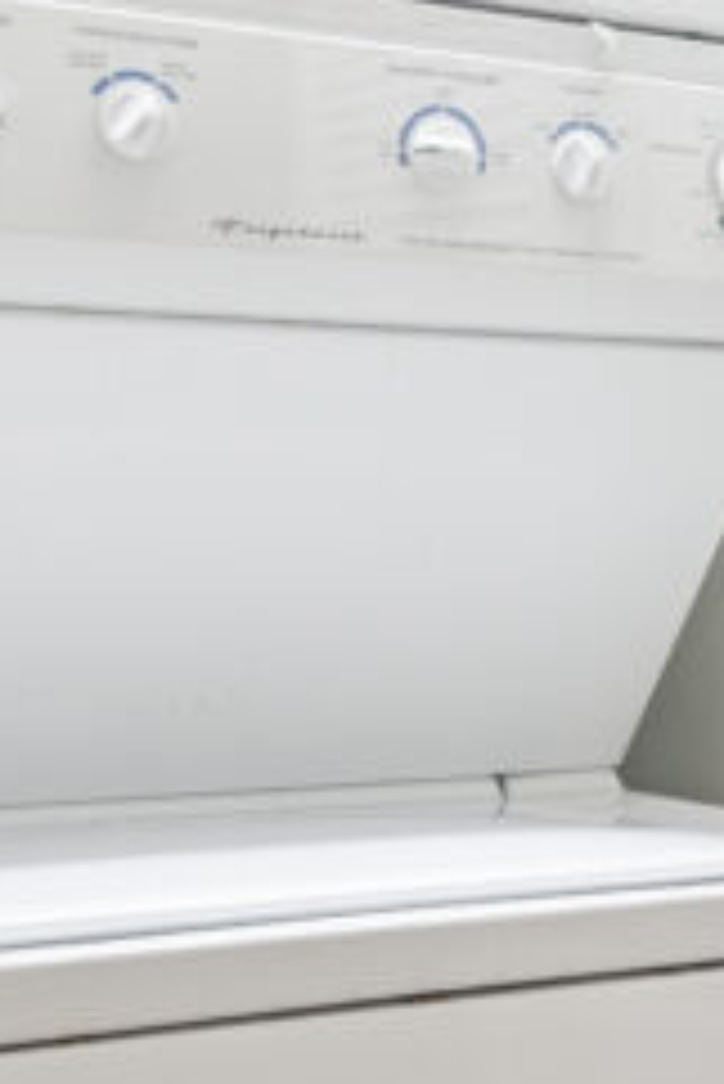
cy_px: 499
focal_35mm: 68
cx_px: 618
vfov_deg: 29.6
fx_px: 2048
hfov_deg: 19.8
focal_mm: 16
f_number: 8
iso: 320
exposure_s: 1/6
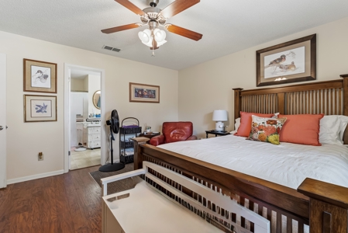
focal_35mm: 16
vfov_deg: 73.8
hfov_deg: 96.7
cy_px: 116
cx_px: 174
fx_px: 155
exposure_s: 1/30
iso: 5000
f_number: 5.6
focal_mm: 16
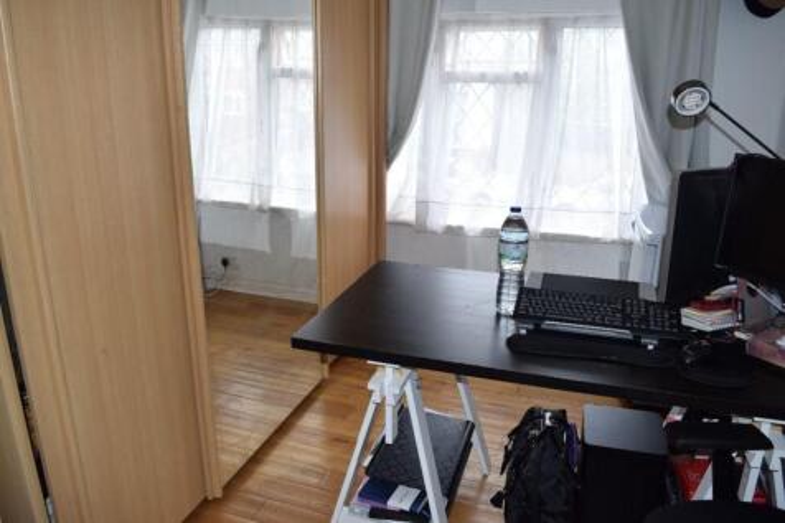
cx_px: 392
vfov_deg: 47.9
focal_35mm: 27
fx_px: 589
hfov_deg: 67.4
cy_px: 262
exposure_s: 1/125
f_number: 5.6
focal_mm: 18
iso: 640
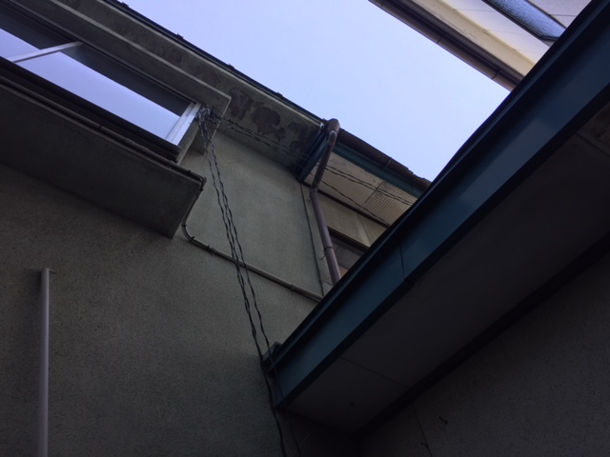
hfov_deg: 61.7
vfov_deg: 48.2
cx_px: 305
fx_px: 511
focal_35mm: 29
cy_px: 228
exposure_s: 1/514
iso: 32
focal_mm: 4.15
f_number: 2.2
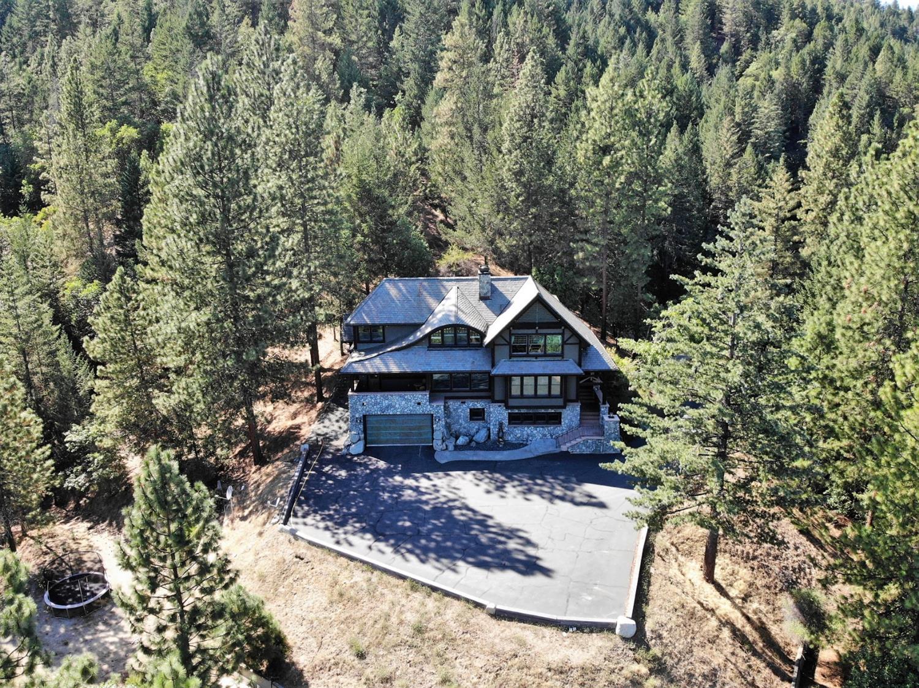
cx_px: 460
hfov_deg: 71.6
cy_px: 344
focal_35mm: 24
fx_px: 637
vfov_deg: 56.8
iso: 106
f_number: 2.8
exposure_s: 1/301
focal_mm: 4.5
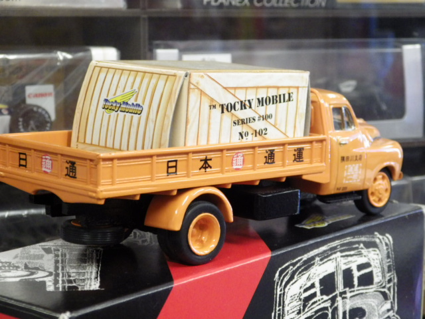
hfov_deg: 22.5
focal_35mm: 87
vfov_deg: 17.0
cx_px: 212
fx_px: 1068
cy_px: 160
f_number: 4.4
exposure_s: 1/30
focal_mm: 15.6
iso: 800
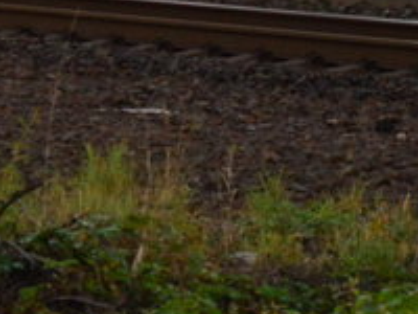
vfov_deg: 2.8
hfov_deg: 3.6
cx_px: -732
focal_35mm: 536
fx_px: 6472
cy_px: -248
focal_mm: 62
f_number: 8
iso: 800
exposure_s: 1/500
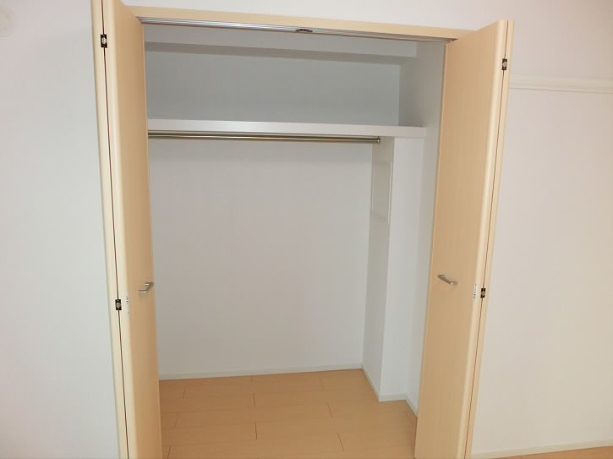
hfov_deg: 71.6
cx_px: 306
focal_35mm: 24
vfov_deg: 56.8
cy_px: 230
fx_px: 425
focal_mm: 4.24
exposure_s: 1/125
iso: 320
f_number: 3
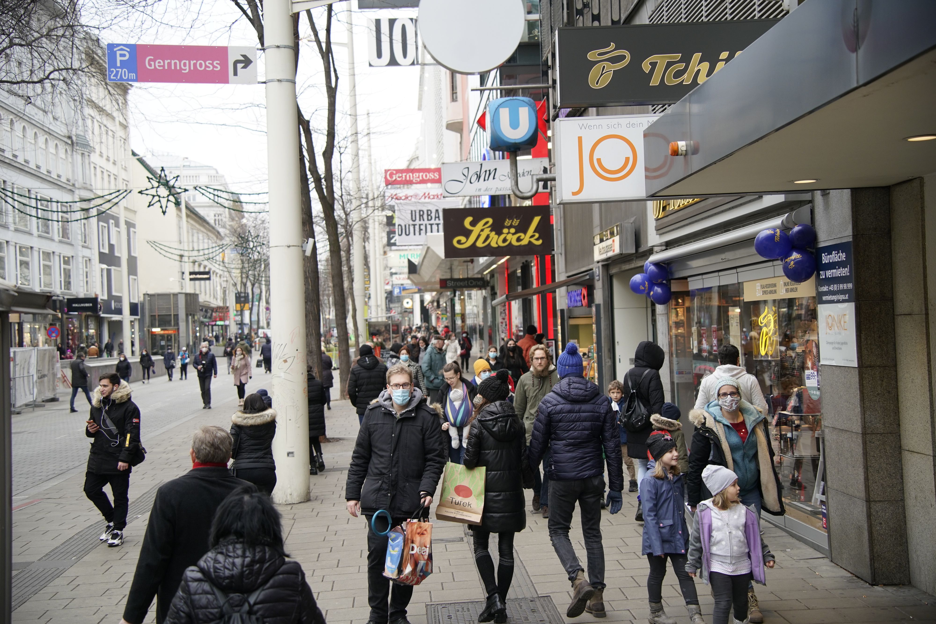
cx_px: 468
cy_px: 312
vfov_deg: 27.0
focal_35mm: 50
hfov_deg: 39.6
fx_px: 1300
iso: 800
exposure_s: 1/400
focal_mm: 50
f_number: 3.5
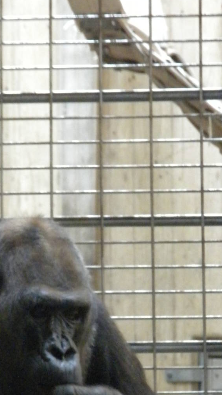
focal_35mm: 449
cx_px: 70
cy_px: 296
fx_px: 4696
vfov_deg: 4.8
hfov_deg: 2.7
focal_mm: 46.2
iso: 800
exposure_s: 1/34.3
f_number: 5.3
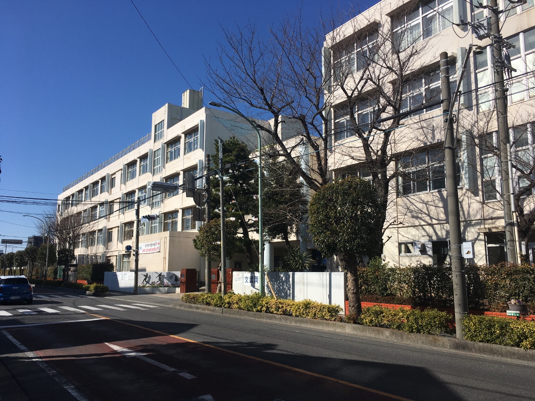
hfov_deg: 61.7
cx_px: 268
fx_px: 448
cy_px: 200
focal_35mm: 29
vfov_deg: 48.2
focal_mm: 4.15
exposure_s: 1/2959
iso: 25
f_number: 2.2
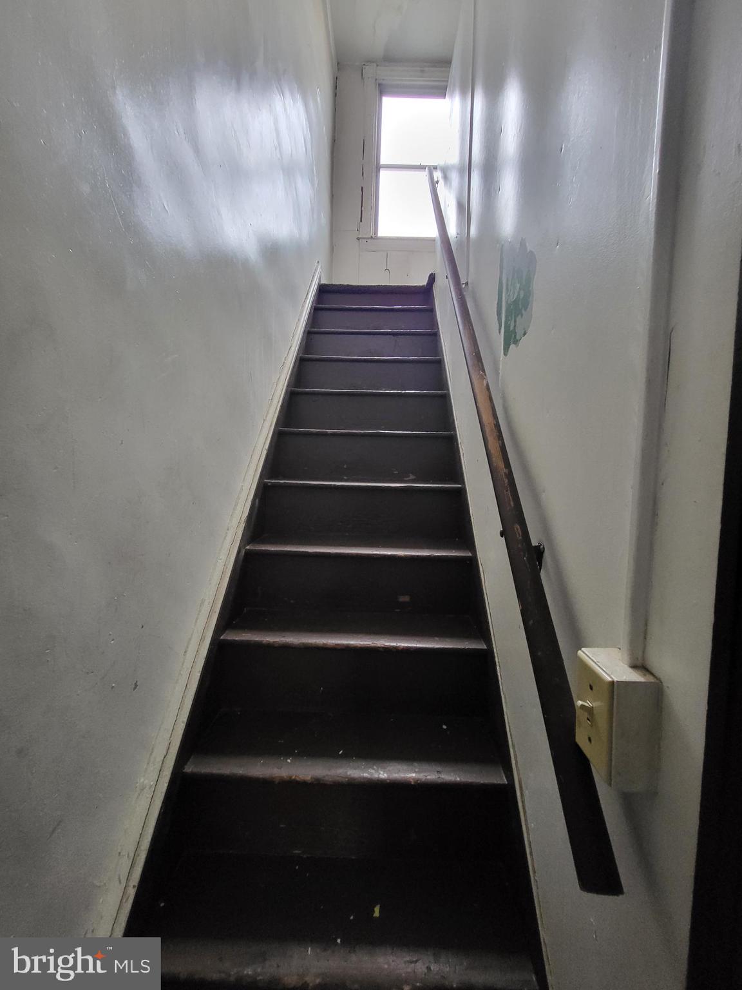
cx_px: 371
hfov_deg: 89.9
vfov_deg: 106.2
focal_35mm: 13
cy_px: 495
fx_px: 372
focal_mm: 1.74
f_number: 2.2
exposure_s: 1/30
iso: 320
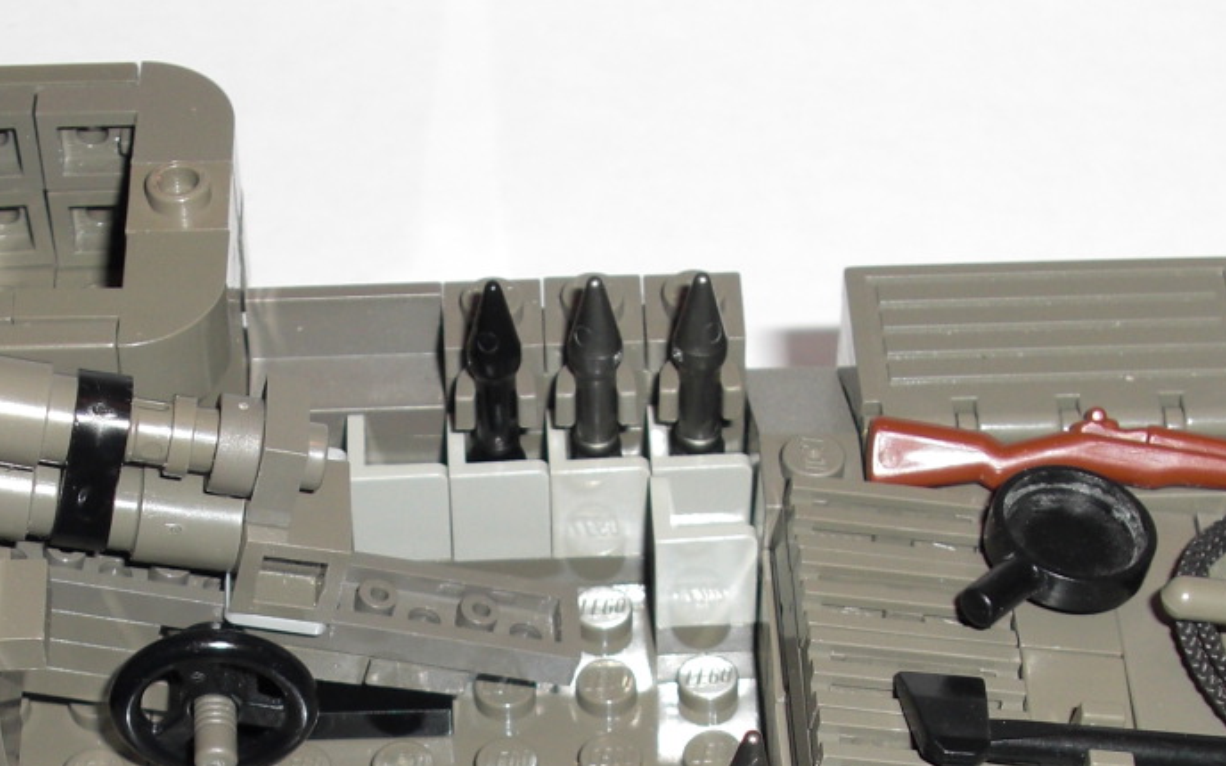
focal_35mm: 106
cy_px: 948
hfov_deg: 19.6
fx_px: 3542
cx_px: 424
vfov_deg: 12.0
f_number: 3.1
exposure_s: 1/60
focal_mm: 7.6
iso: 50
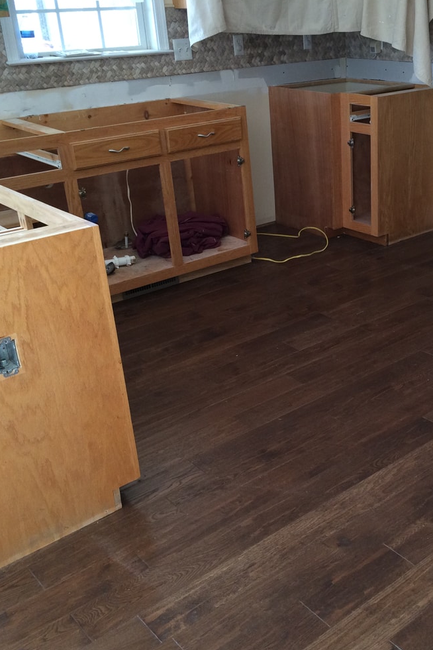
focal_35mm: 41
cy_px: 324
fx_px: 740
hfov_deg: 31.7
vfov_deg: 47.4
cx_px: 349
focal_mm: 4.15
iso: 80
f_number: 2.2
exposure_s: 1/30
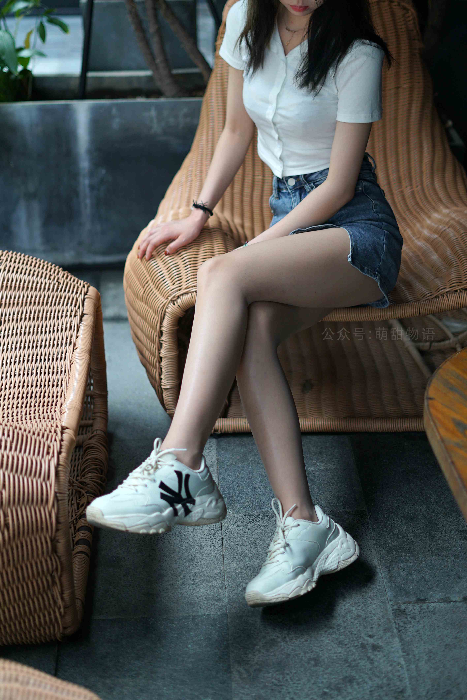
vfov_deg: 39.6
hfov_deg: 27.0
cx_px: 234
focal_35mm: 50
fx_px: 972
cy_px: 350
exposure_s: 1/640
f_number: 1.8
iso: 200
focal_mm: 50
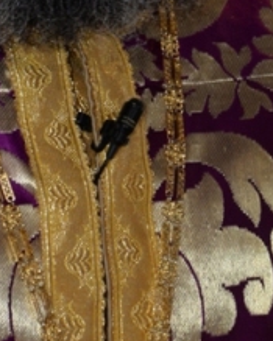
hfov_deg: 2.8
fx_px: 5619
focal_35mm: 556
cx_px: 77
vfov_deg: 3.5
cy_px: -53
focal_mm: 135
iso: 1000
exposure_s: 1/60
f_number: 5.6
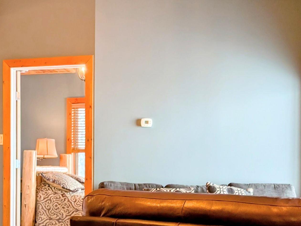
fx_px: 505
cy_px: 171
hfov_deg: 32.7
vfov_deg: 25.0
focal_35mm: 58
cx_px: 87
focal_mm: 6.9
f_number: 1.68
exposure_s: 1/134
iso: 22
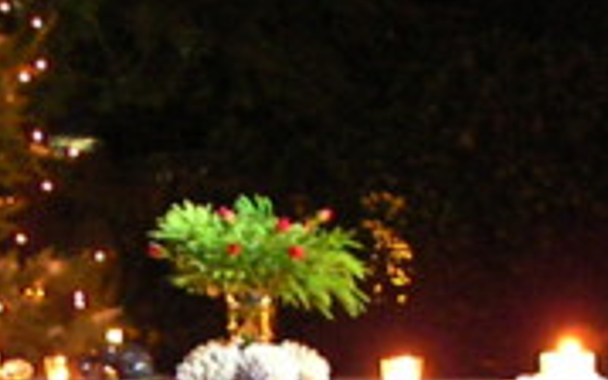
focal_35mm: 90
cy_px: 478
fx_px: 1492
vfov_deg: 14.0
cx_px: 180
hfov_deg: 22.9
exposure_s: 1/1.5
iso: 900
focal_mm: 6.3
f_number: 3.3
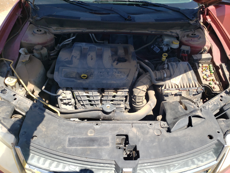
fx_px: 173
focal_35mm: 26
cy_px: 86
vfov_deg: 53.1
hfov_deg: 67.3
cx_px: 115
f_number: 1.5
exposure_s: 1/1250
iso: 50
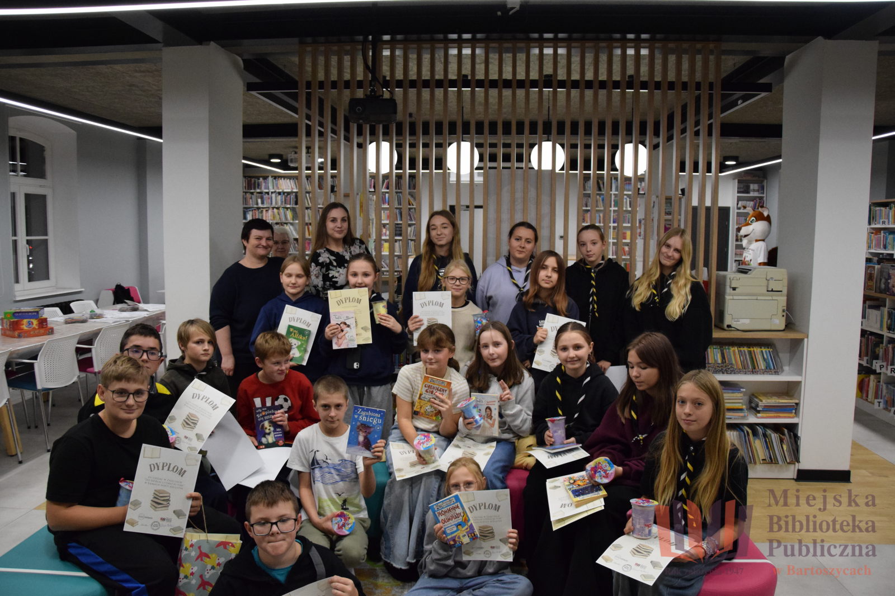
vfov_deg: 47.9
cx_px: 448
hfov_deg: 67.4
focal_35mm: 27
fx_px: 671
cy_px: 298
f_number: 3.5
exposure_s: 1/500
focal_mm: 18
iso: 3200
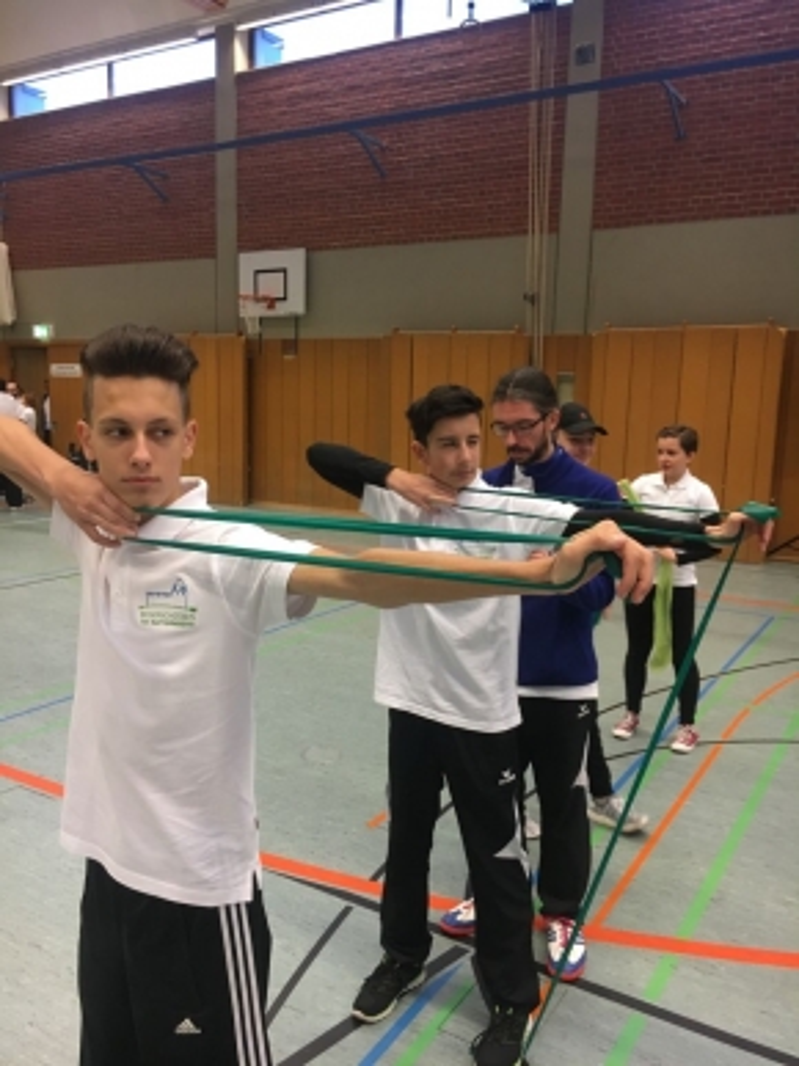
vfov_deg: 61.7
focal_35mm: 29
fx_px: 893
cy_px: 533
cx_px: 400
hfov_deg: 48.2
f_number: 2.2
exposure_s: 1/33
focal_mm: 4.15
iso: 125
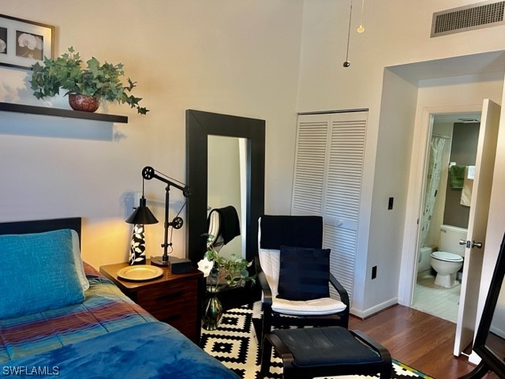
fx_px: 379
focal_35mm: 26
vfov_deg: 53.1
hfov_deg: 67.3
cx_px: 252
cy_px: 190
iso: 160
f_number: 1.5
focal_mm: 5.7
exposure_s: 1/60
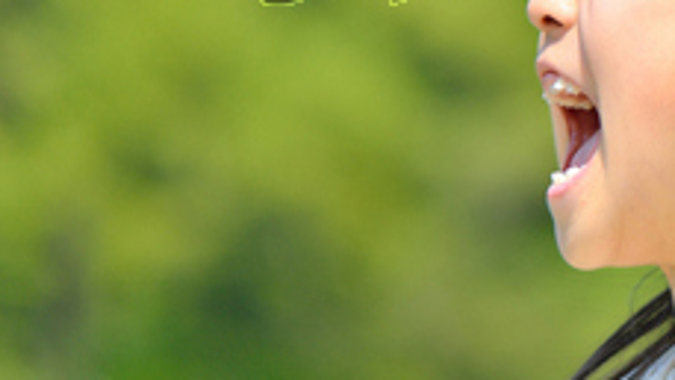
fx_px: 5802
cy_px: -53
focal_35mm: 324
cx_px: 584
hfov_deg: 6.6
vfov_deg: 3.7
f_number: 3
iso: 100
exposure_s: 1/1600
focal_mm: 105
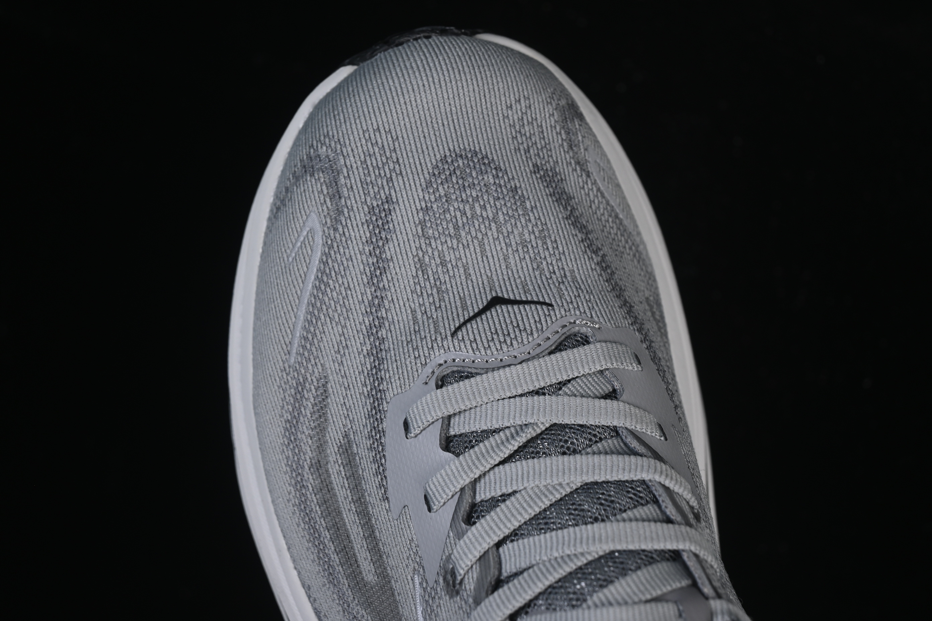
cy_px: 310
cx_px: 466
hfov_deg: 27.0
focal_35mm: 75
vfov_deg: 18.2
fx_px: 1942
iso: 160
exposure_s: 1/80
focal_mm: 50
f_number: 7.1
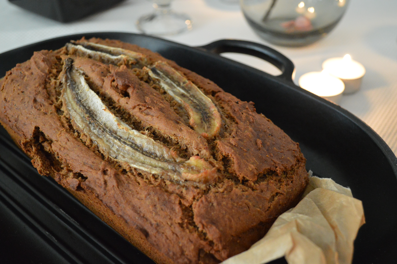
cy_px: 132
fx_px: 430
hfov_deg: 49.6
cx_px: 198
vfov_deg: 34.1
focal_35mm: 39
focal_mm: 26
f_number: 4.2
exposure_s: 1/30
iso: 3200
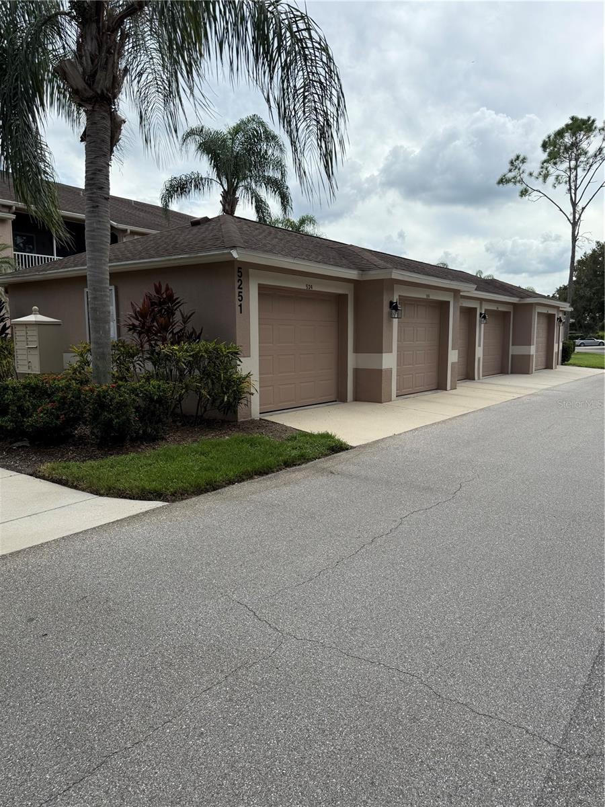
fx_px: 559
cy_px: 404
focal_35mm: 24
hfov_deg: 56.8
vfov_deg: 71.6
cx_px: 302
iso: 80
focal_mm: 6.76
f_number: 1.78
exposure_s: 1/3953
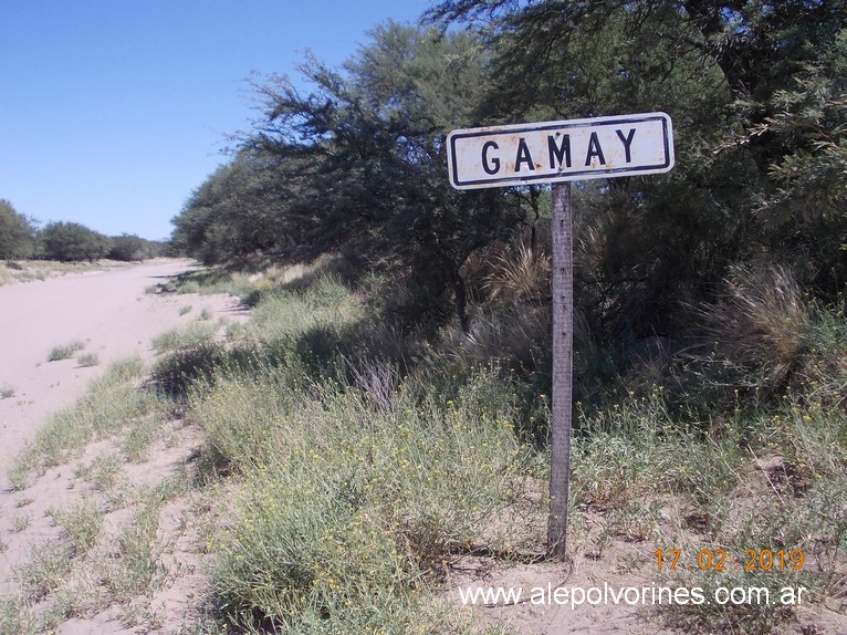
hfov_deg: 49.0
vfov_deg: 37.7
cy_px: 318
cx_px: 424
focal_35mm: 38
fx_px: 930
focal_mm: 5.3
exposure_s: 1/200
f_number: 6.2
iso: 80
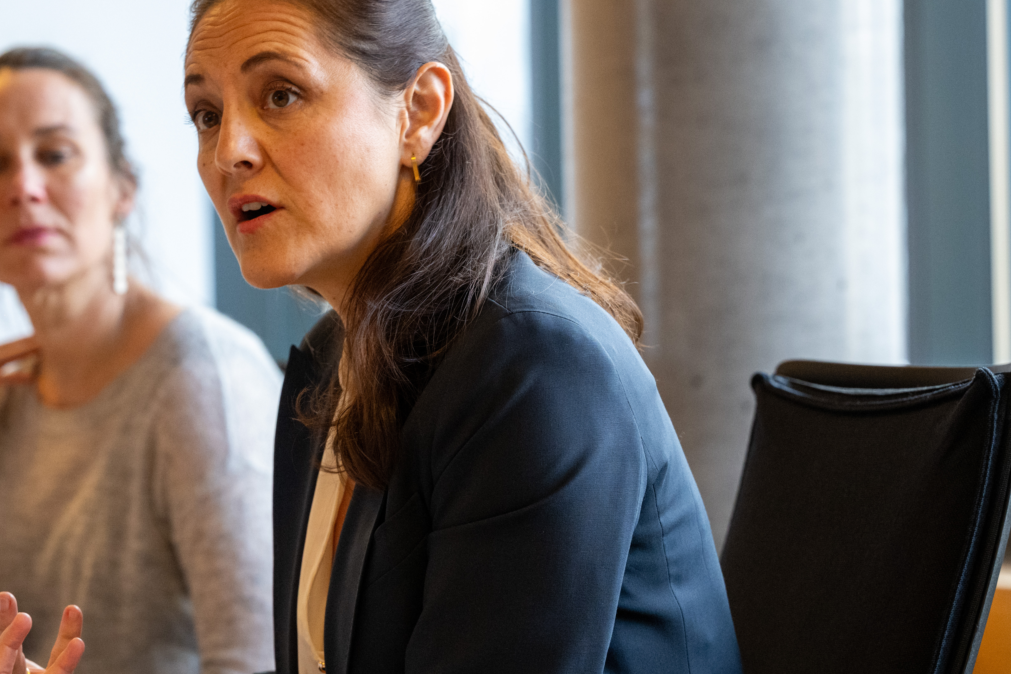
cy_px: 401
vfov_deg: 8.2
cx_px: 204
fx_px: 4690
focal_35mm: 167
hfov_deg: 12.3
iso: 3200
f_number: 4.5
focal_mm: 99
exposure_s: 1/250
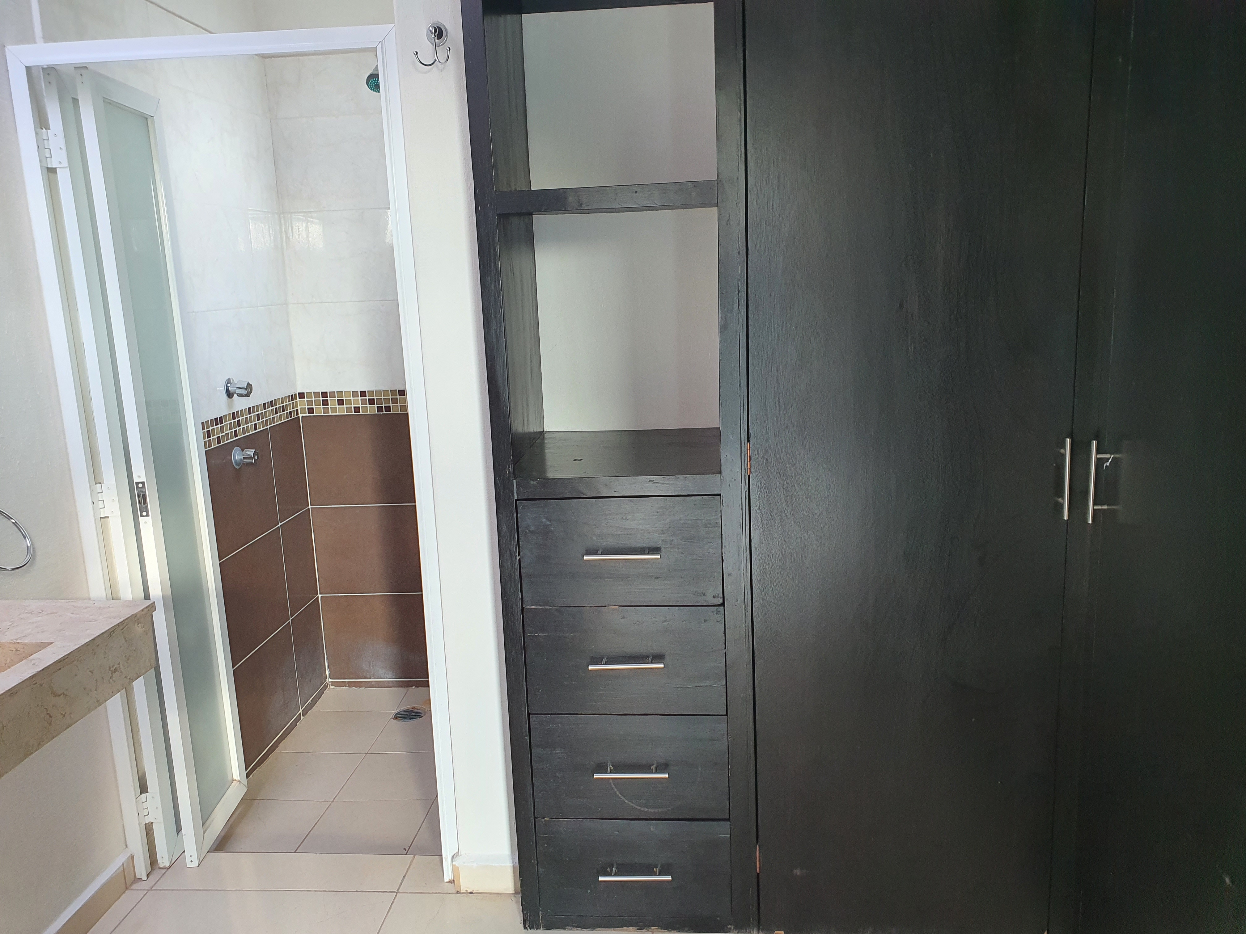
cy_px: 467
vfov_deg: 53.1
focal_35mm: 26
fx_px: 936
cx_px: 623
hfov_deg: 67.3
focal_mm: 4.3
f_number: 2.4
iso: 200
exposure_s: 1/40
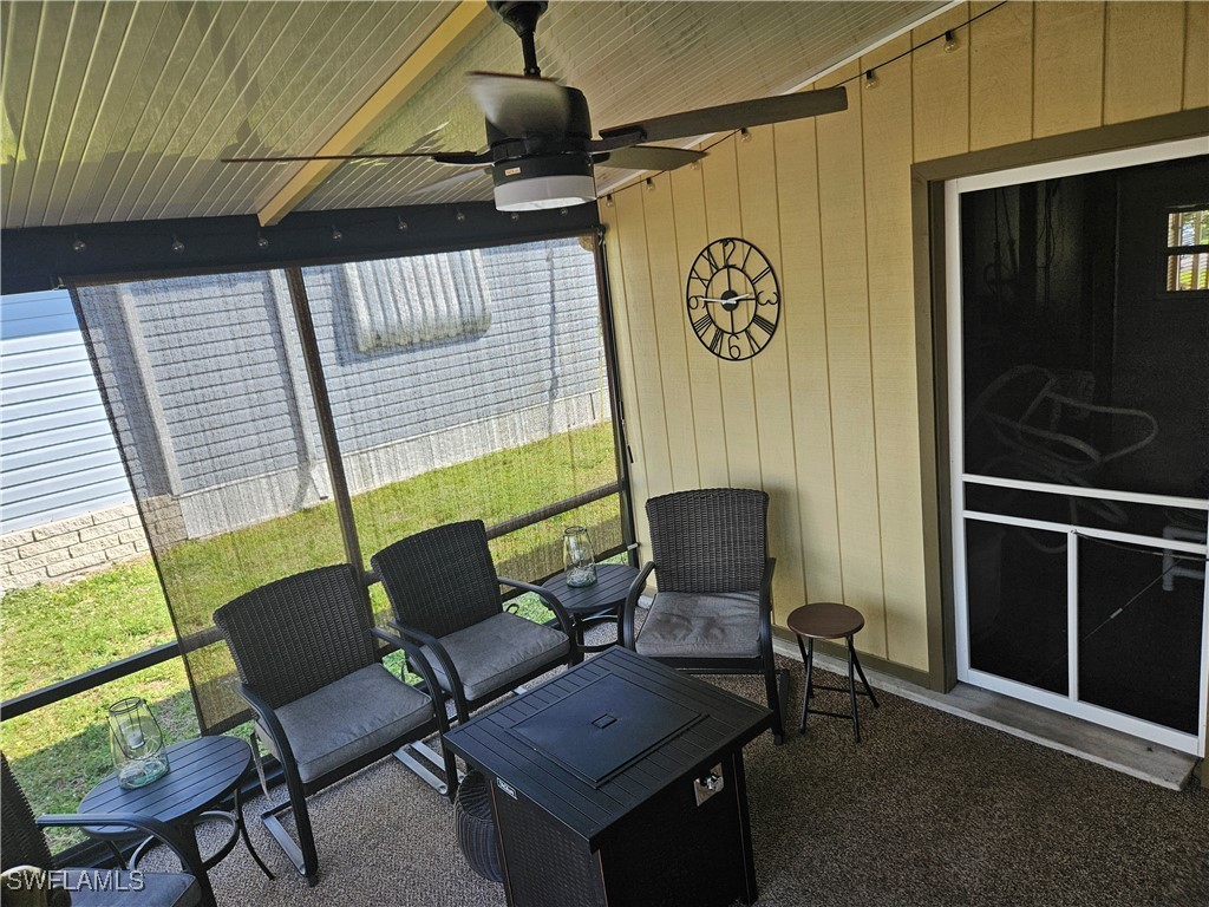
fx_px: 803
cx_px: 604
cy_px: 454
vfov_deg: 58.9
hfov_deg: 73.9
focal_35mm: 23
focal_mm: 5.4
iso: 64
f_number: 1.8
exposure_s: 1/359
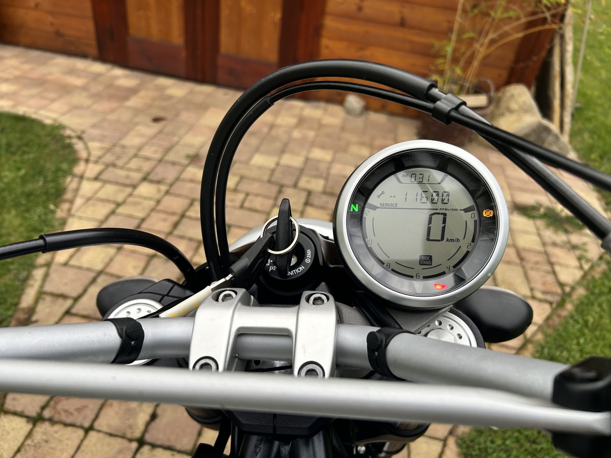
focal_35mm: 26
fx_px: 459
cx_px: 306
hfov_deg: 67.3
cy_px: 229
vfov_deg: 53.1
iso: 50
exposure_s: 1/597
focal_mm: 5.7
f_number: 1.5
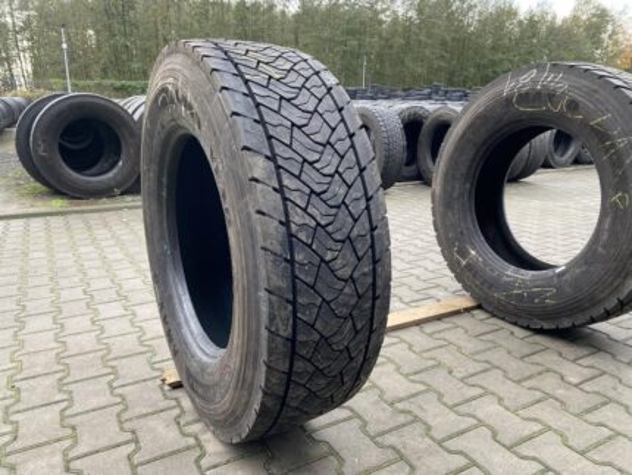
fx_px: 475
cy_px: 238
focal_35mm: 26
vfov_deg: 53.1
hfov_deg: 67.3
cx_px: 316
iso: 100
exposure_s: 1/121
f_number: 1.8
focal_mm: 4.25
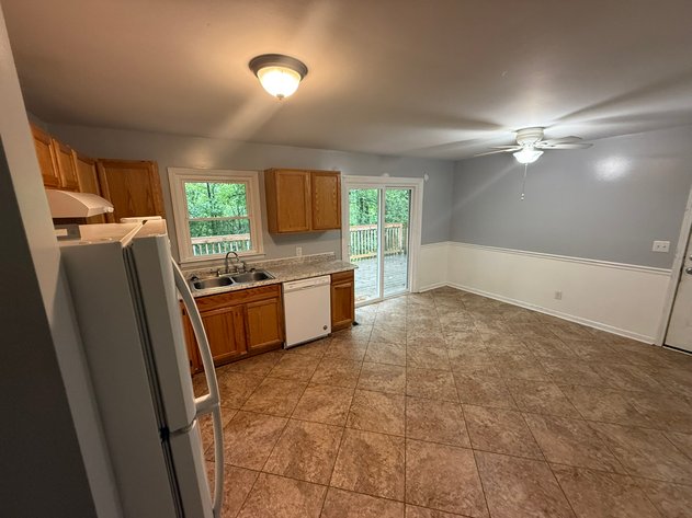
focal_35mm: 14
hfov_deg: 102.1
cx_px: 346
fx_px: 280
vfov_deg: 85.7
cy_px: 259
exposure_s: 1/60
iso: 250
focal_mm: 2.22
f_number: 2.2
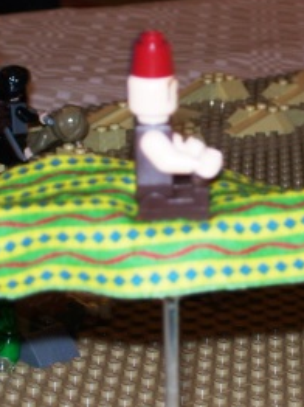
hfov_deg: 9.9
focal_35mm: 149
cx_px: 180
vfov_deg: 13.3
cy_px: 171
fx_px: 1748
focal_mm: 14.3
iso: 80
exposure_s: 1/90
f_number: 4.3
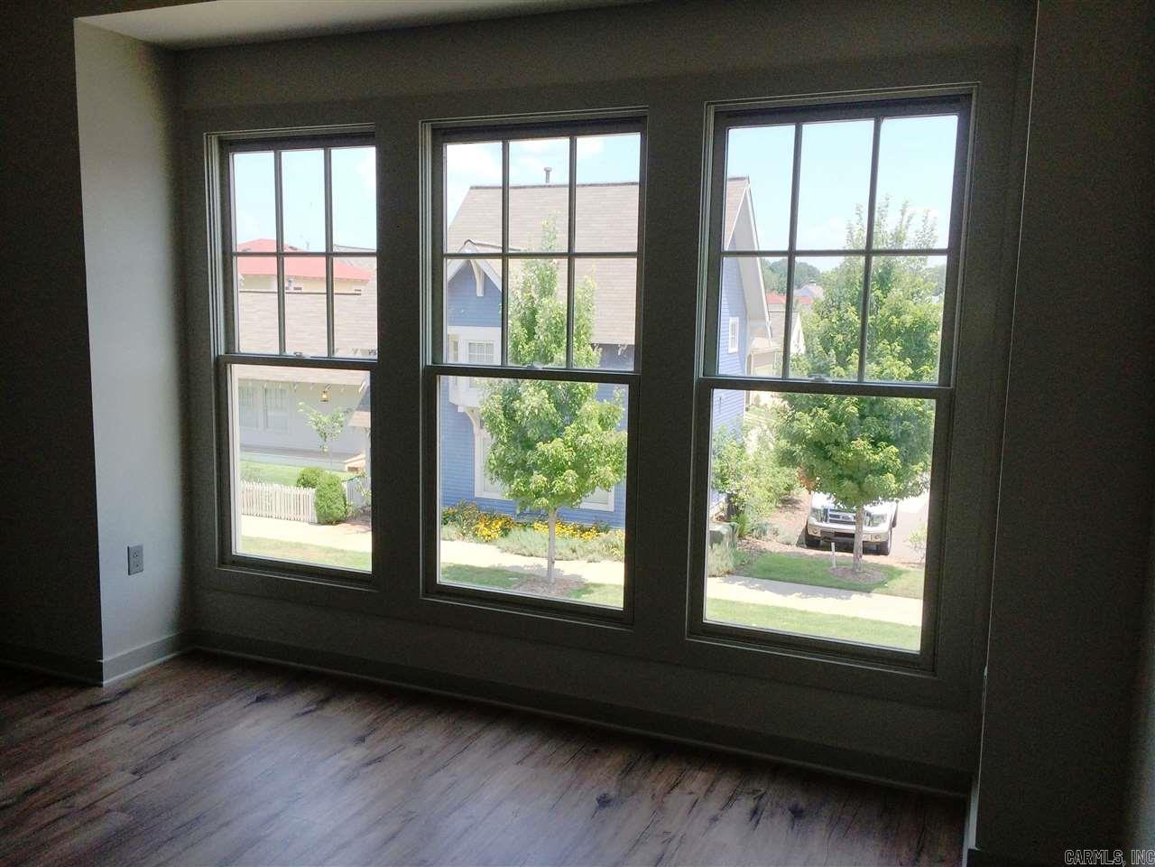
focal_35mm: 30
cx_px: 578
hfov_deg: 60.0
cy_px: 434
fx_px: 1001
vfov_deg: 46.8
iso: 40
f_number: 2.2
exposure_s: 1/672
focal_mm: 4.12
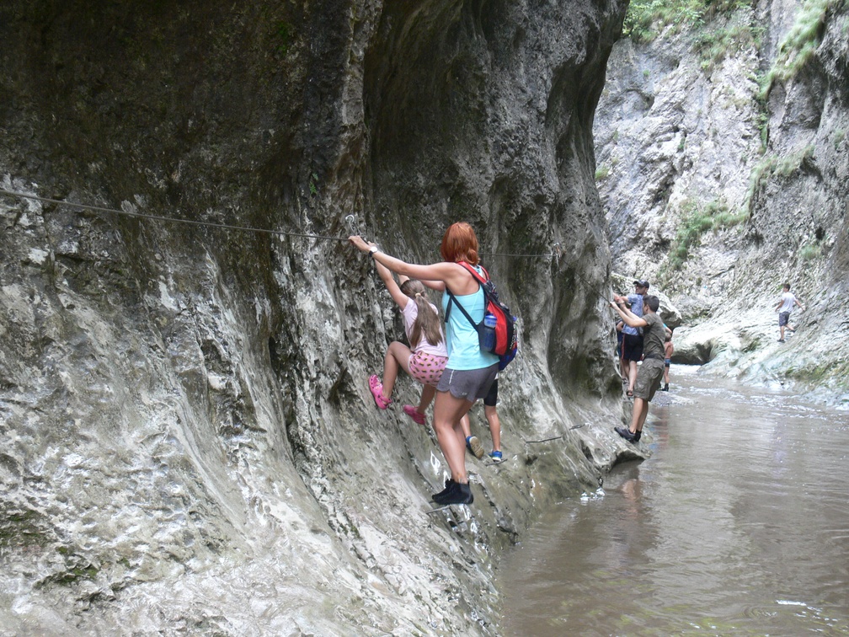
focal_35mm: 47
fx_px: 1153
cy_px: 318
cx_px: 424
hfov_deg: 40.4
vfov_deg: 30.9
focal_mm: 9.9
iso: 160
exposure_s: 1/30
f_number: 3.2
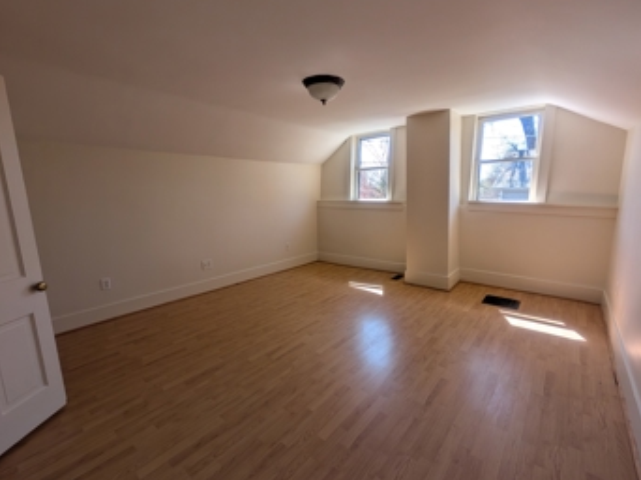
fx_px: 259
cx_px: 341
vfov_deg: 85.6
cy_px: 246
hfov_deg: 102.0
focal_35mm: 14
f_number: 1.7
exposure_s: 1/636
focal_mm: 2.02
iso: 57
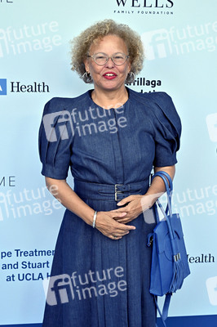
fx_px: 534
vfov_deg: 34.0
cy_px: 164
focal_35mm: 59
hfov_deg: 23.0
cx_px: 108
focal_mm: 59
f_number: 6.3
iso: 640
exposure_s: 1/320
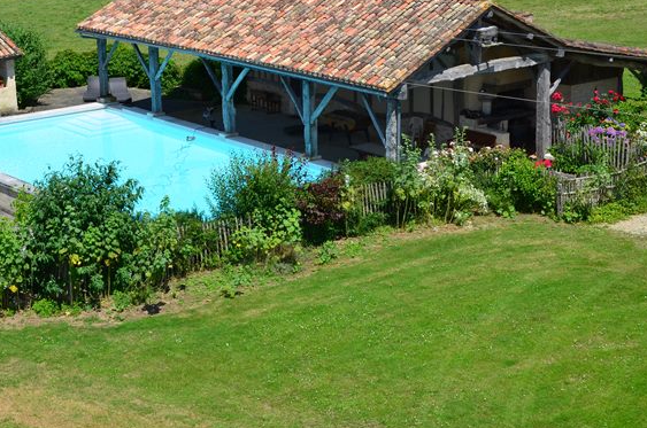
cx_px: 257
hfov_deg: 25.1
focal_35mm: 81
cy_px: 131
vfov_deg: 16.7
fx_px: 1453
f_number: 11
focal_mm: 38
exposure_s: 1/400
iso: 200
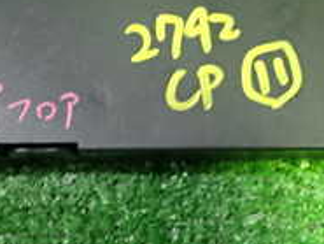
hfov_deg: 24.0
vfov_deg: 17.6
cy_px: -23
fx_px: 759
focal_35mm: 81
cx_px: 208
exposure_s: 1/30
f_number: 2
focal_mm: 4.5
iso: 250
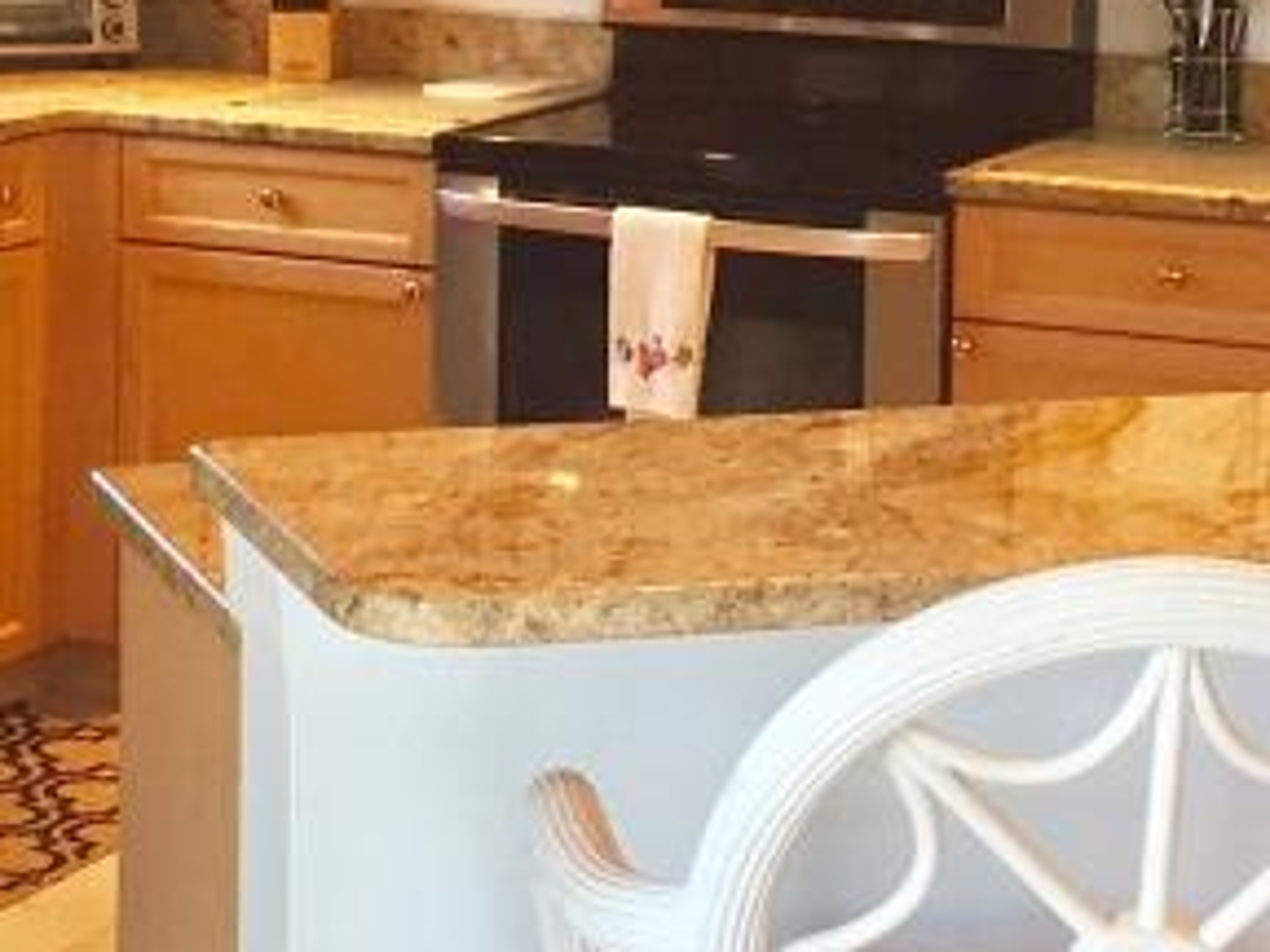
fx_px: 3779
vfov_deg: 14.1
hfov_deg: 19.1
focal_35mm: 103
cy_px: -97
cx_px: 564
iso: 32
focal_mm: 4.15
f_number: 2.2
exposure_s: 1/30
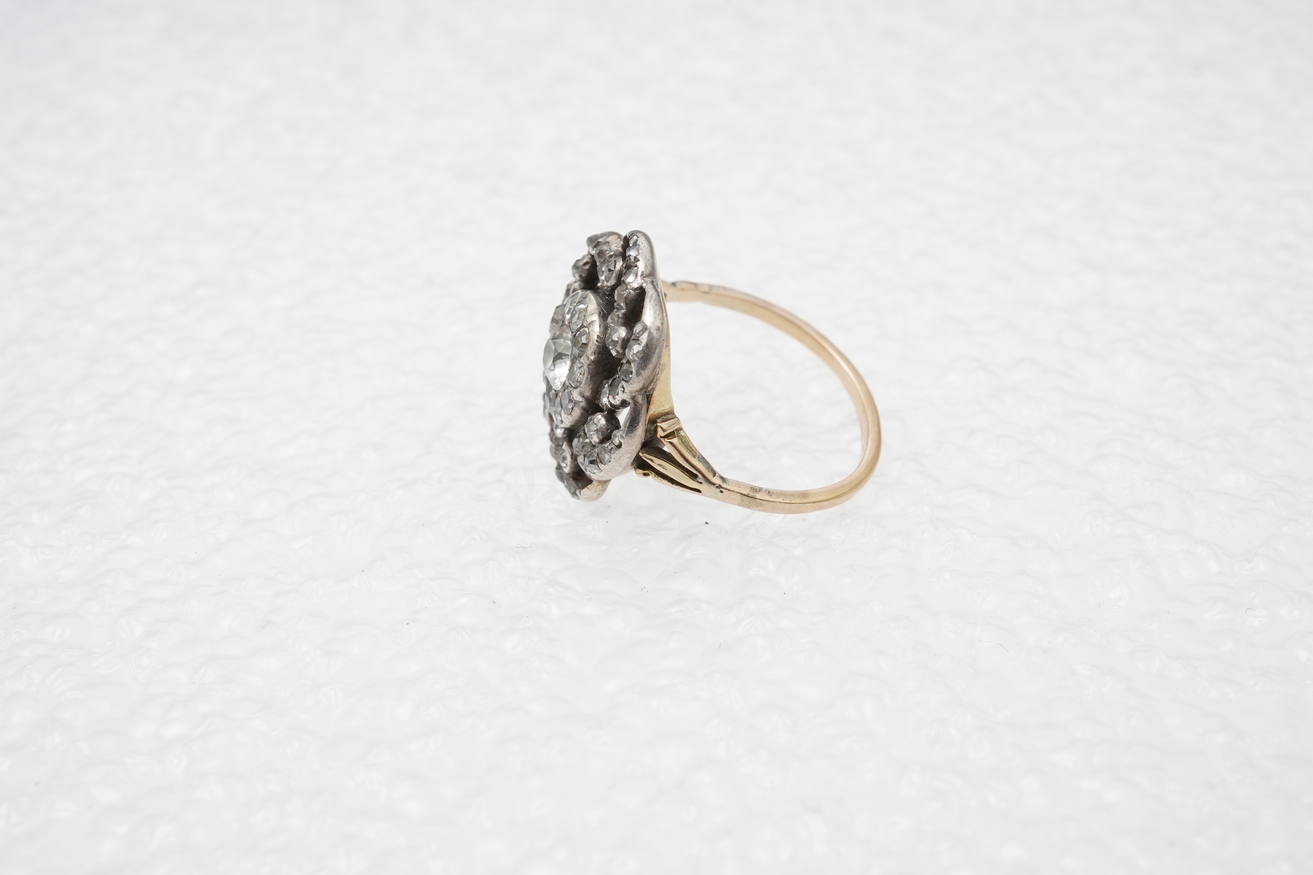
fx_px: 1641
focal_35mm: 45
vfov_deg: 29.9
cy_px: 438
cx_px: 656
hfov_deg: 43.6
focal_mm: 30
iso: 640
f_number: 22
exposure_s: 1/125
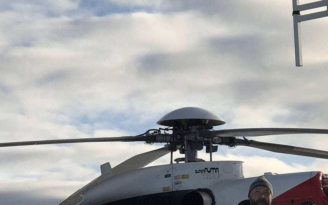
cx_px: 232
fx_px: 1377
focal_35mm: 154
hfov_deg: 13.6
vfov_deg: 8.5
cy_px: 154
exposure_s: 1/2288
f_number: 2.4
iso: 16
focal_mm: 6
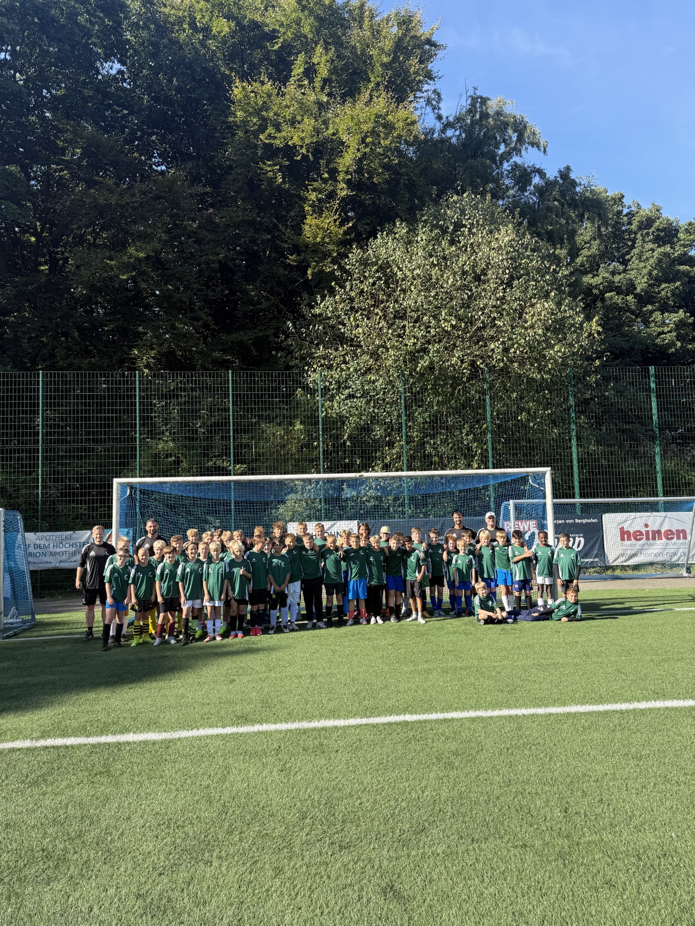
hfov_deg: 56.8
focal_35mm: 24
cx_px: 348
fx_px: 642
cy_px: 463
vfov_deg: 71.6
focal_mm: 6.76
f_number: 1.78
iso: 80
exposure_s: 1/1211
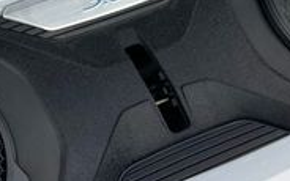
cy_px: -27
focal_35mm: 103
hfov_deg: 19.1
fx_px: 814
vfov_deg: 12.5
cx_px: -57
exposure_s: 1/279
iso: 20
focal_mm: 3.99
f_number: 1.8
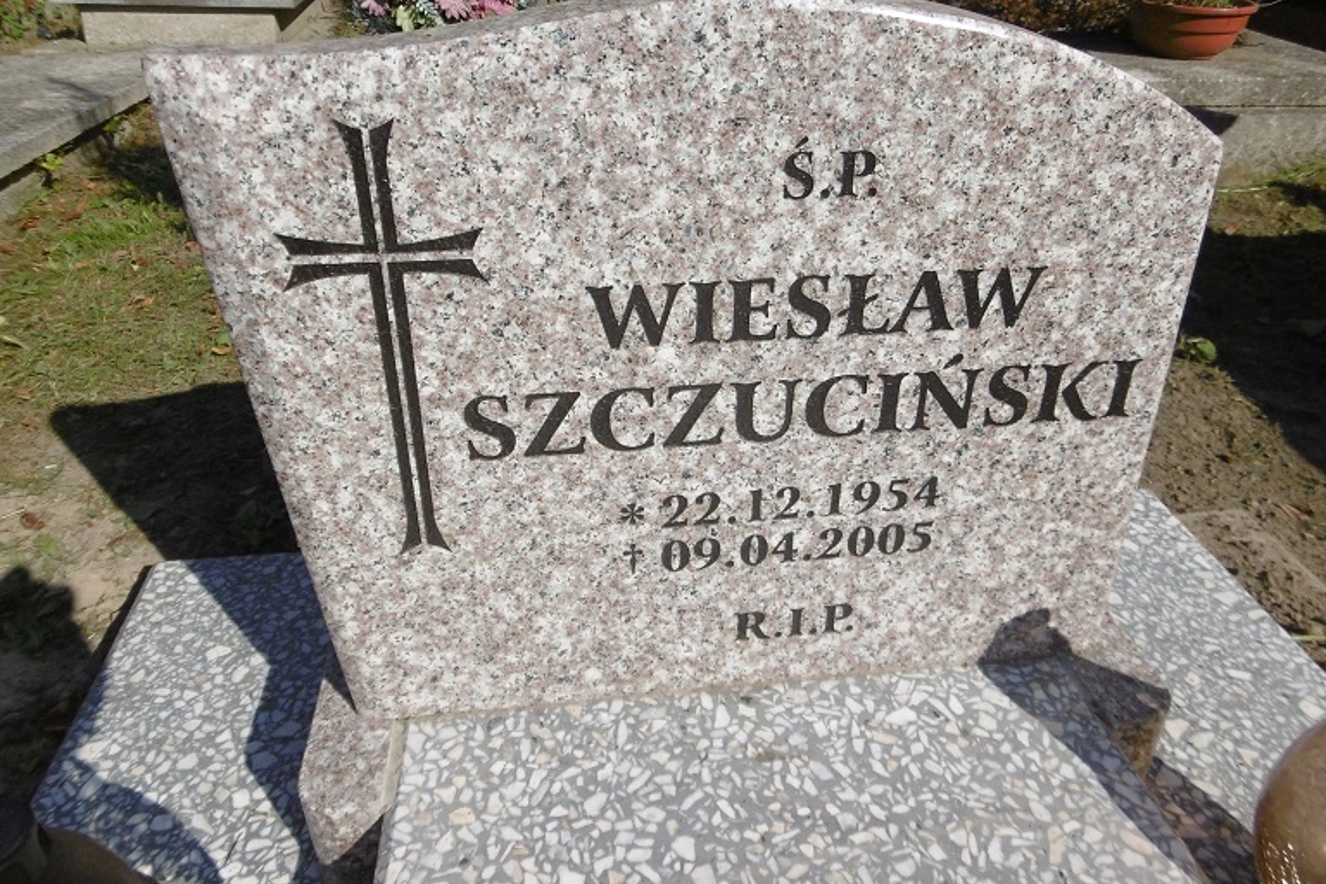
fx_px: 958
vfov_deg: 49.4
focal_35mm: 26
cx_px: 687
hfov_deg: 69.4
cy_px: 383
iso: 100
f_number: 7.8
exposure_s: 1/320
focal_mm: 4.3
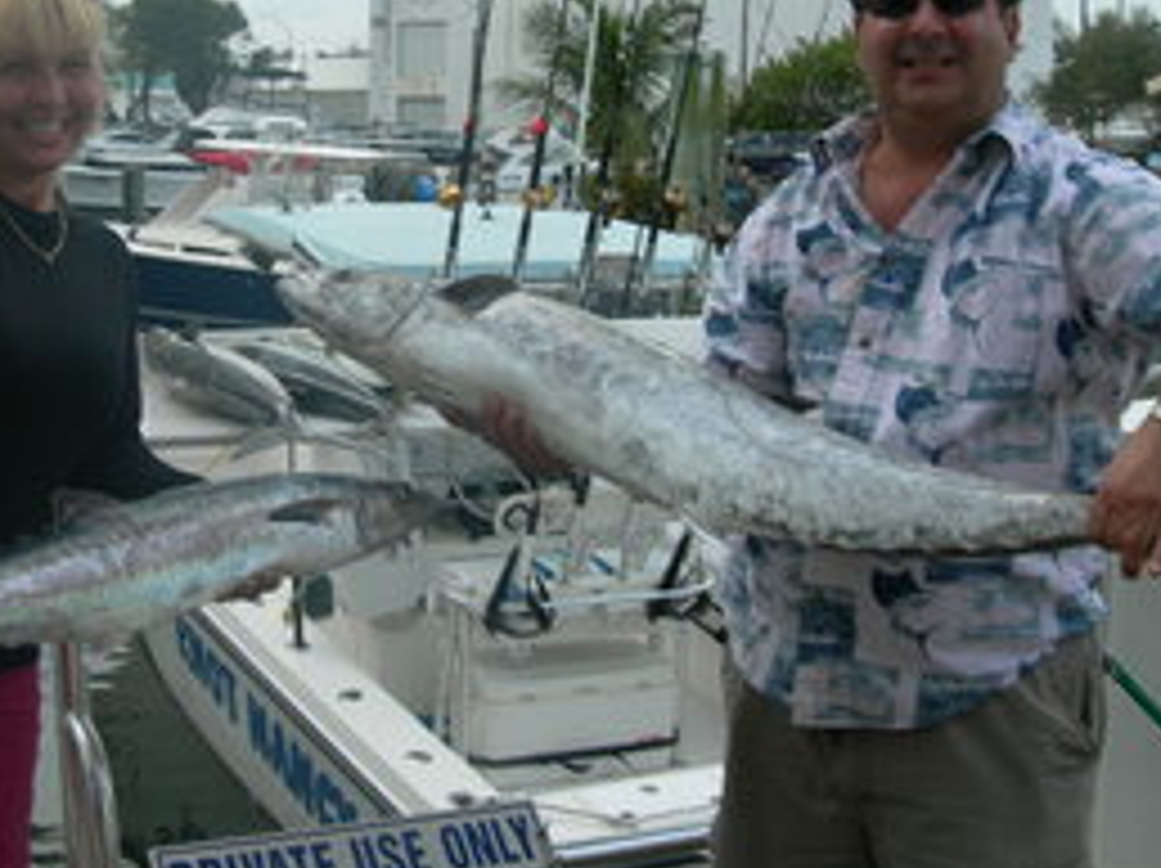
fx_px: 1977
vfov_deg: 24.7
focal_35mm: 59
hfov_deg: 32.6
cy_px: 346
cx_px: 428
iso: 50
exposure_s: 1/250
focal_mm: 7.8
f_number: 4.8
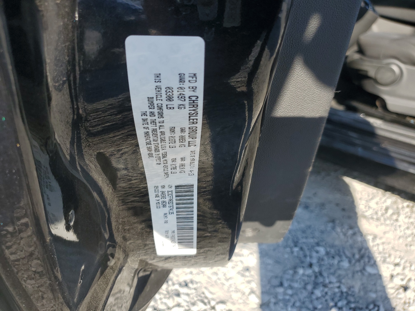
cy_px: 156
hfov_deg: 67.3
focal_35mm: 26
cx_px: 208
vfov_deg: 53.1
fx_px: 312
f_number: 1.5
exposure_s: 1/1111
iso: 50
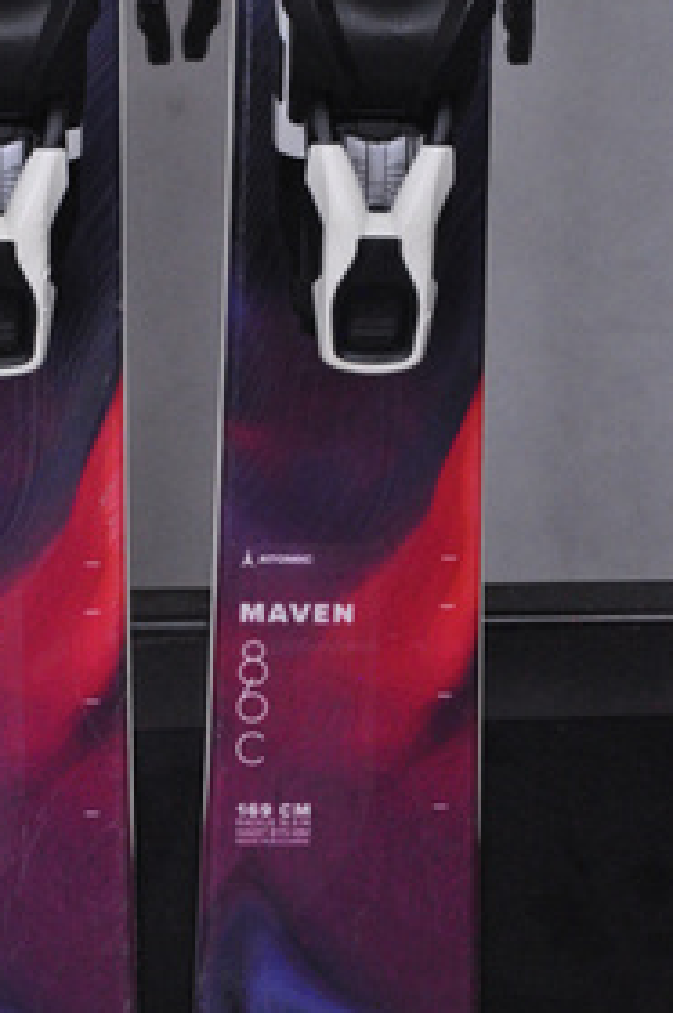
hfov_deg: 8.1
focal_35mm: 169
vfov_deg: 12.1
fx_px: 4750
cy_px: 742
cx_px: 168
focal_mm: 70
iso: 3200
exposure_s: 1/125
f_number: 9.5
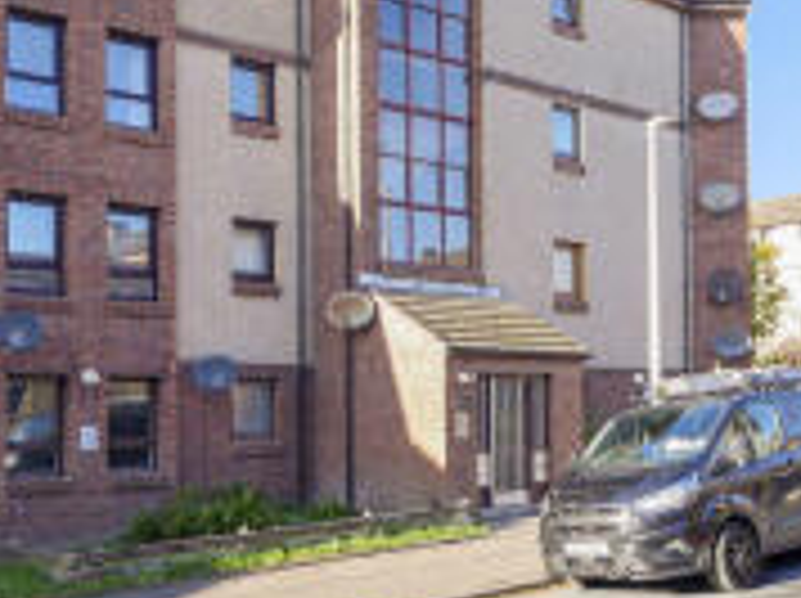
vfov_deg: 35.1
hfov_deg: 49.0
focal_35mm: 38
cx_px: 371
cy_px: 43
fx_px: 878
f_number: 4.5
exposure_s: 1/160
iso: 200
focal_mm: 8
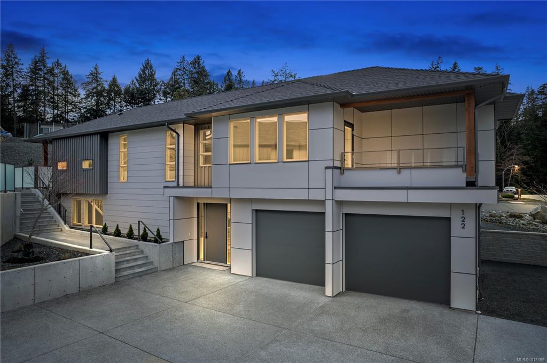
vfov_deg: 57.1
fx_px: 334
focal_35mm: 22
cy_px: 182
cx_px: 274
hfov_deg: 78.6
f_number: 2.8
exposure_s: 1/1250
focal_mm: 8.38
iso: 110
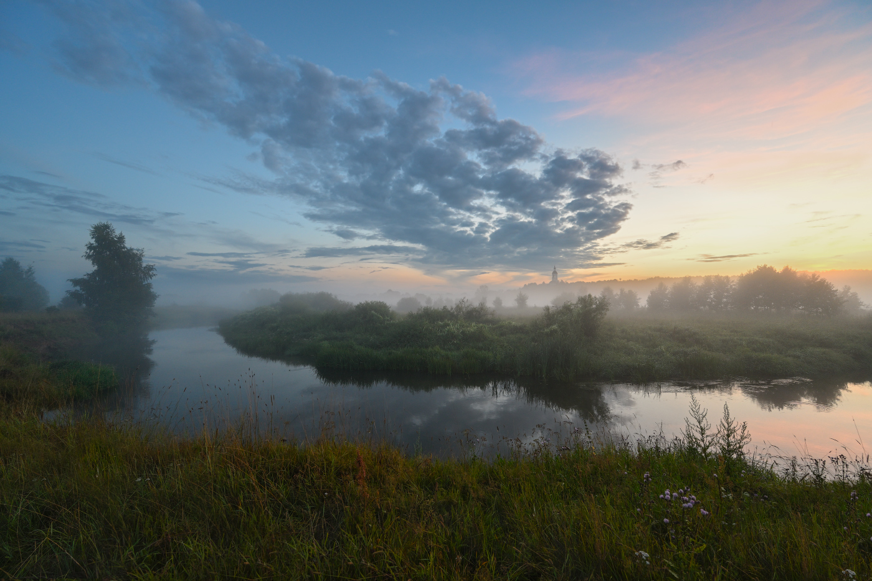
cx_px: 436
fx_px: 339
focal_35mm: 14
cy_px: 290
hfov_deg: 104.3
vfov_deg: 81.2
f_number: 7.1
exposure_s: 1/25
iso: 500
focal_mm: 14
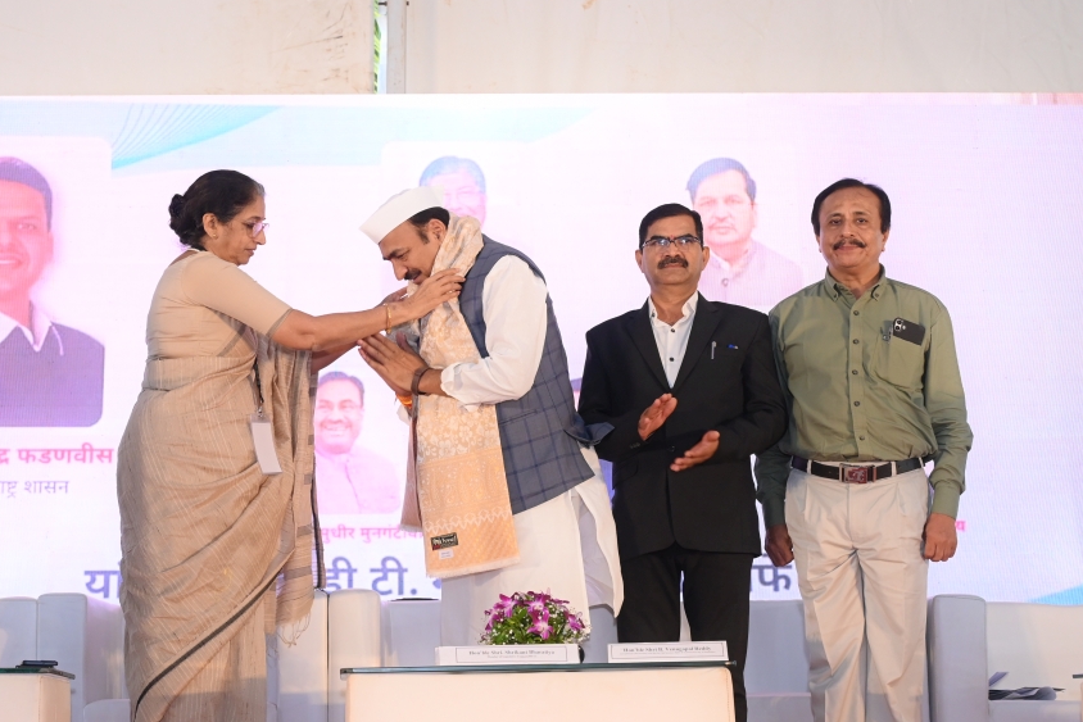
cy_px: 378
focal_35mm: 64
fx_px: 1926
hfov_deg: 31.1
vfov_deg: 21.2
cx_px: 343
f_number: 5.6
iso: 2000
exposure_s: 1/125
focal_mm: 45
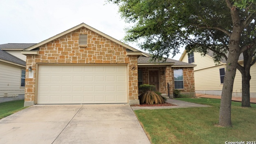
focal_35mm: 26
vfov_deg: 44.2
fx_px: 176
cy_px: 61
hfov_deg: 71.9
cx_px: 125
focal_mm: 16
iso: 100
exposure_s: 1/160
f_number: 7.1
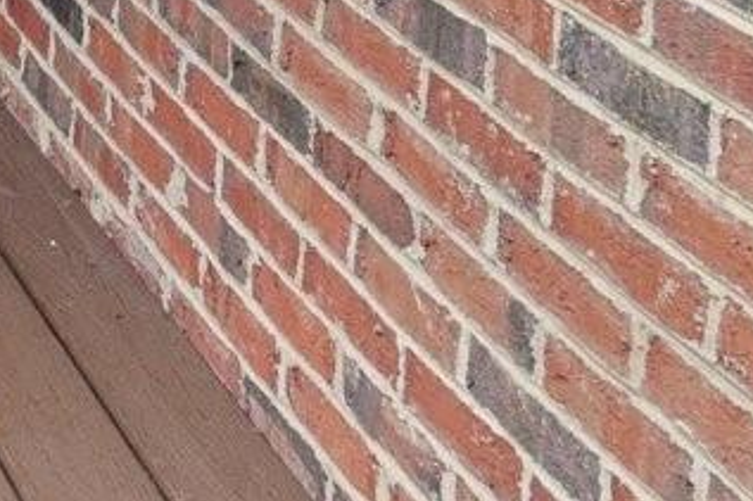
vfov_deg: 11.5
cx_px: -629
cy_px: -725
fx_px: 2028
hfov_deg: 17.0
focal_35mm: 97
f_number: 8
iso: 250
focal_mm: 10
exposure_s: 1/30
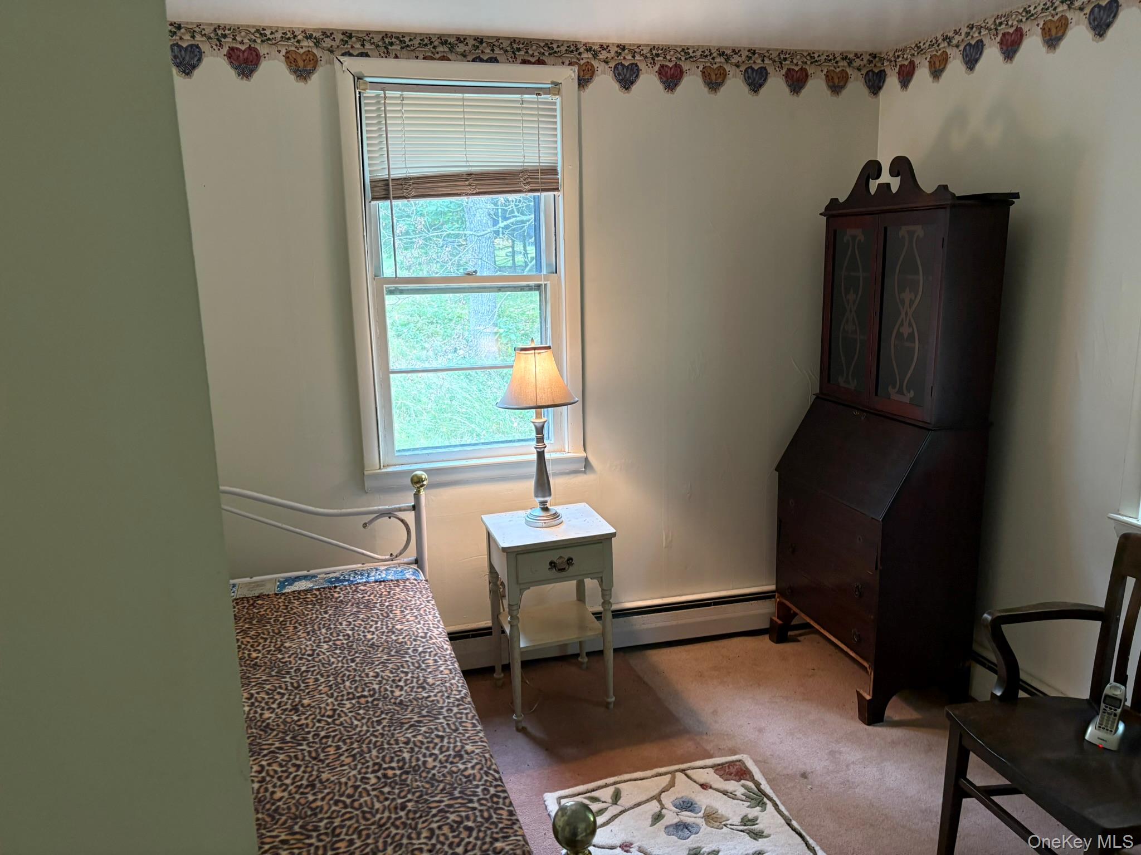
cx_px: 570
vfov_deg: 53.1
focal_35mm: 26
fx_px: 857
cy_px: 428
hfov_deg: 67.3
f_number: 1.6
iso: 200
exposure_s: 1/60
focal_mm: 5.96
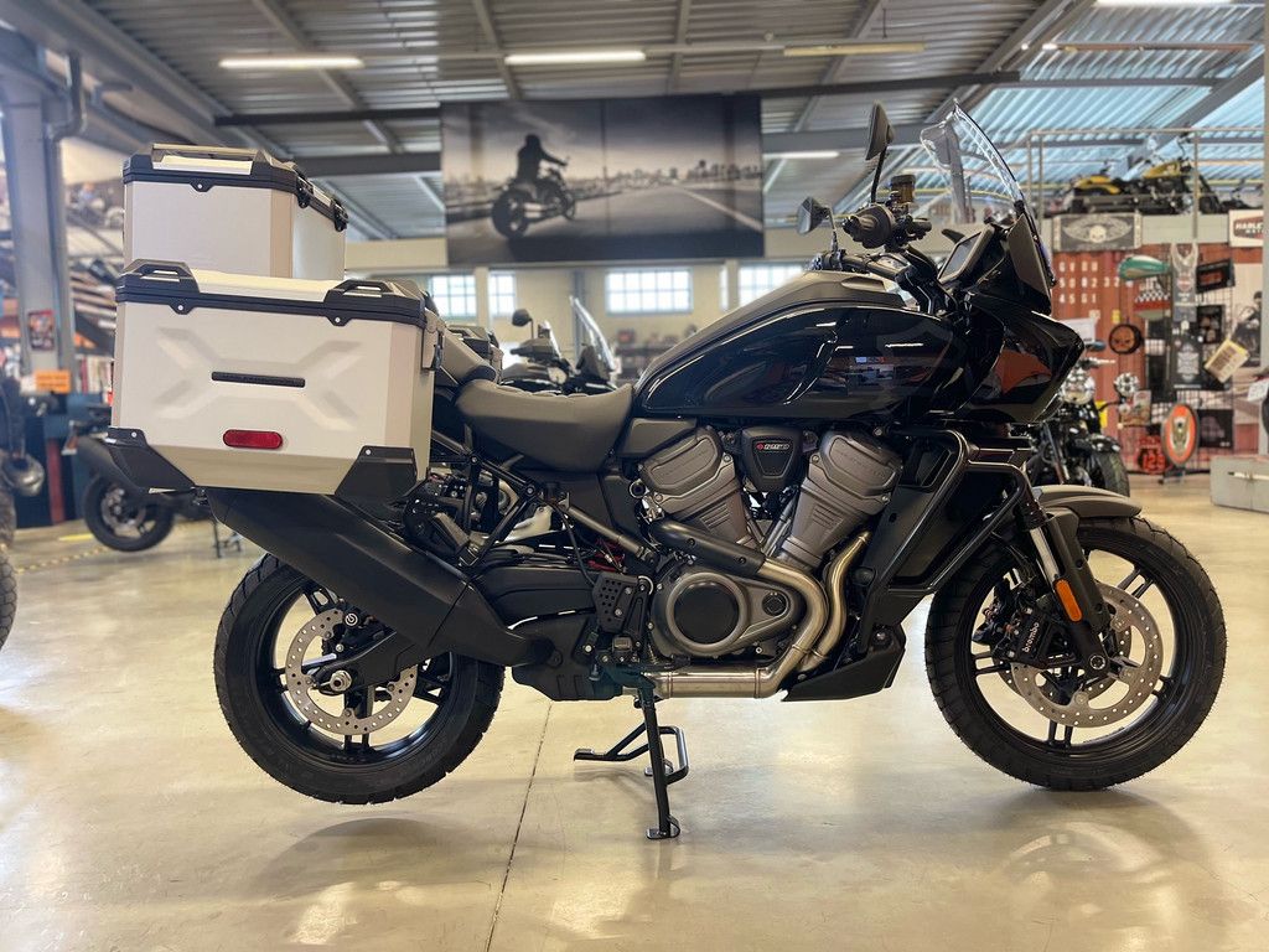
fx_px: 953
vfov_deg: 53.1
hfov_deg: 67.3
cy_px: 476
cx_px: 634
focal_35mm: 26
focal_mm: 5.1
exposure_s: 1/60
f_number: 1.6
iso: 250
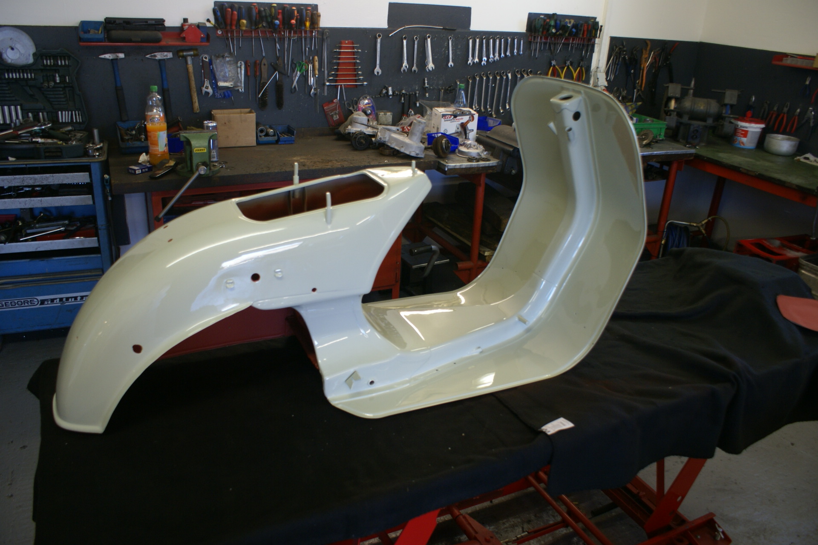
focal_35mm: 27
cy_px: 272
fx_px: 613
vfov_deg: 47.9
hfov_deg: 67.4
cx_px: 409
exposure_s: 1/30
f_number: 3.5
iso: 200
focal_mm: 18
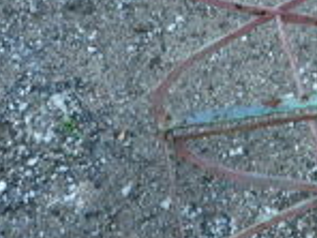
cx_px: 375
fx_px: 888
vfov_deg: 14.9
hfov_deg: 19.2
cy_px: -24
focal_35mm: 97
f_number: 3.3
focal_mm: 5.2
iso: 100
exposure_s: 1/50
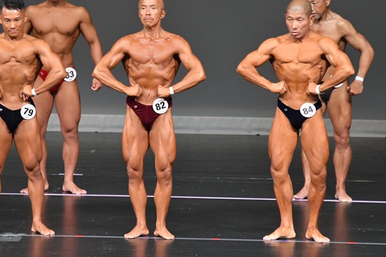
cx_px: 149
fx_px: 4641
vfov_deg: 3.2
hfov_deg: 4.8
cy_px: 105
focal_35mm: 433
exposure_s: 1/400
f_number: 5.6
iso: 5000
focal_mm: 230
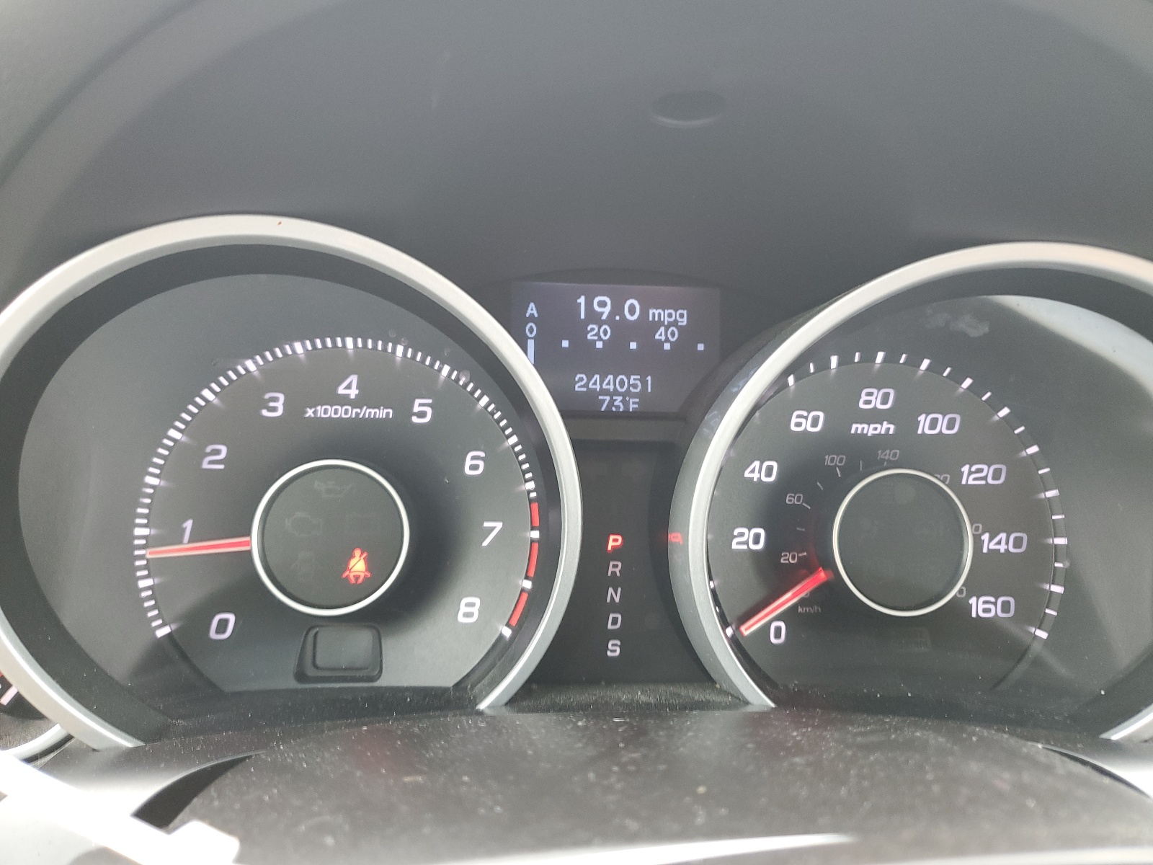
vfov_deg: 53.1
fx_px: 866
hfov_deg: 67.3
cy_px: 432
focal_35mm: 26
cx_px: 576
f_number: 1.5
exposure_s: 1/50
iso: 76
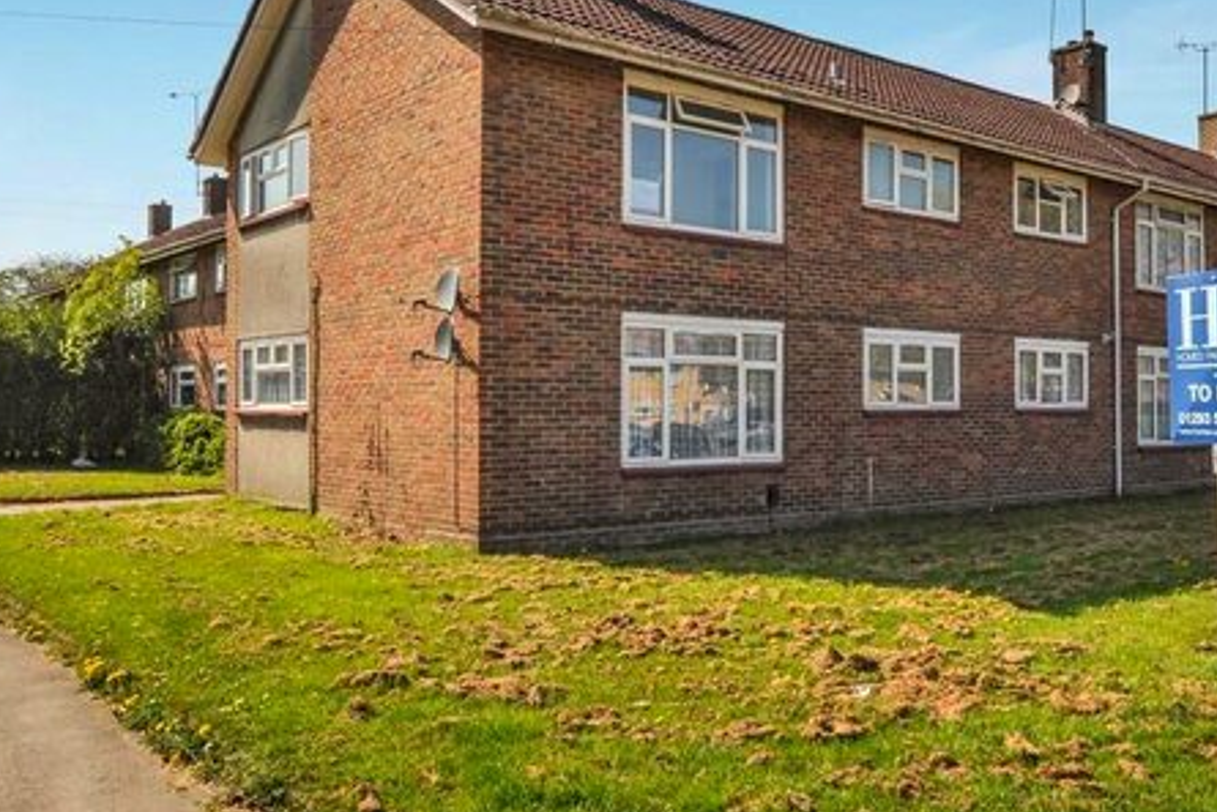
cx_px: 738
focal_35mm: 33
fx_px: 1116
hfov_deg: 56.7
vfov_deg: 39.8
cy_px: 316
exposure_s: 1/400
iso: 200
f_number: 10
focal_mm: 14
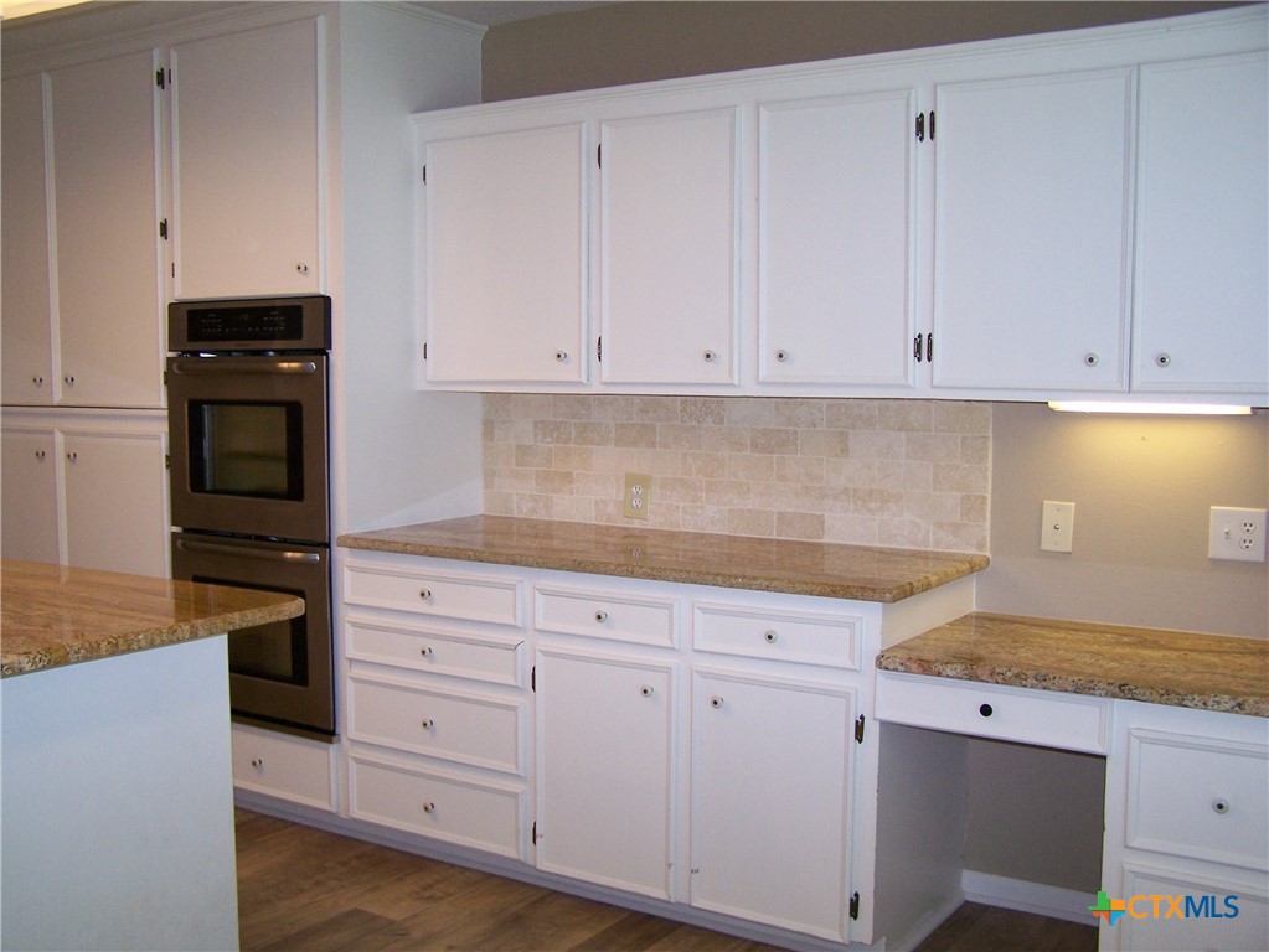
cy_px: 476
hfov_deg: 49.0
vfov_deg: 37.7
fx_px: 1394
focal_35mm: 38
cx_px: 634
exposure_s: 1/60
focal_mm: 6.3
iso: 160
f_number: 2.8
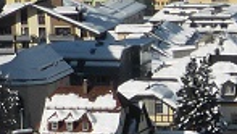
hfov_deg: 7.9
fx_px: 1673
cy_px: 200
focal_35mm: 266
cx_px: 382
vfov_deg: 4.6
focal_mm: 6.1
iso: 100
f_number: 4.5
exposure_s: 1/2000
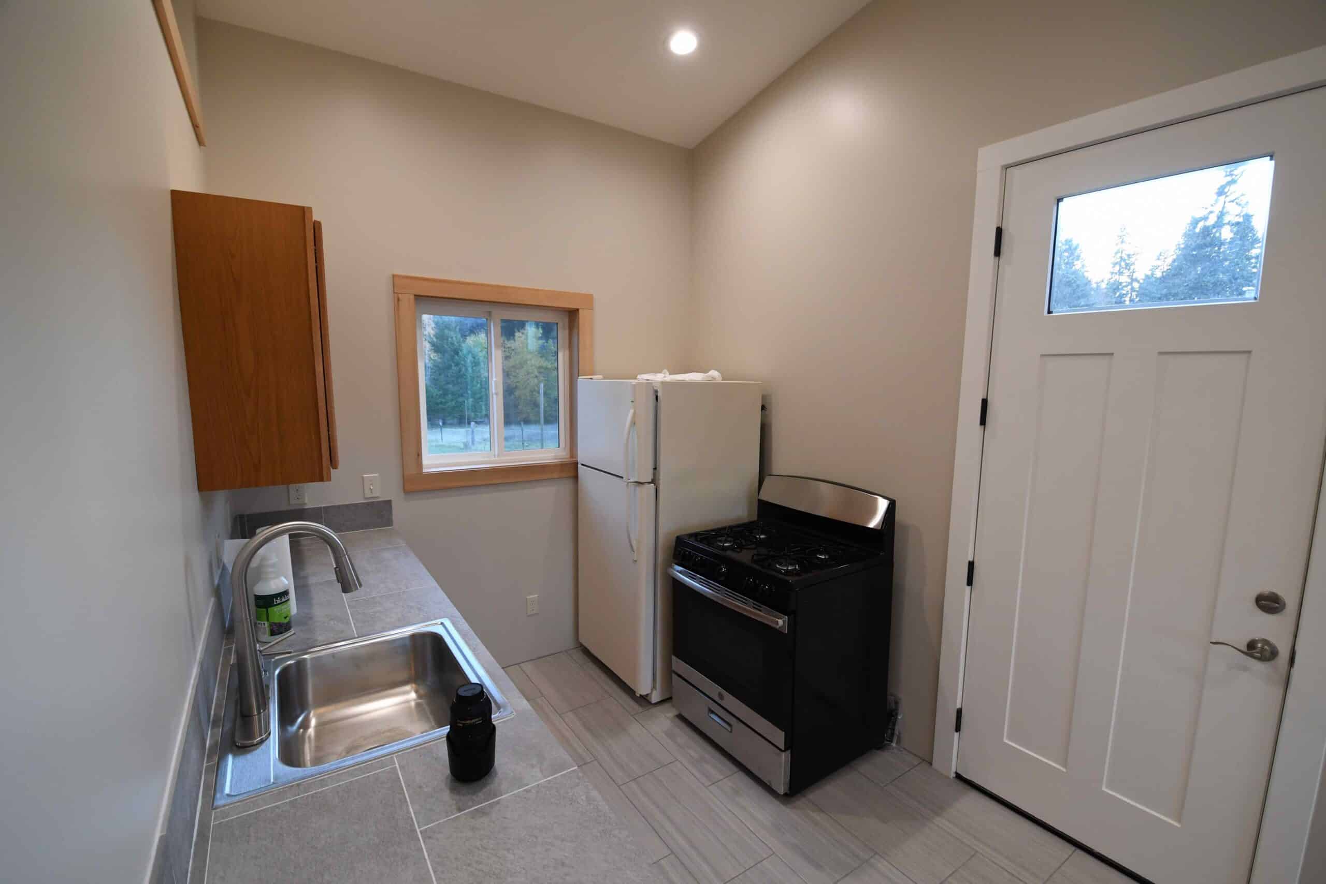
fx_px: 552
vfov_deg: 77.3
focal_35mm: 15
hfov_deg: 100.4
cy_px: 442
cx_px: 663
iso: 1000
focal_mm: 10
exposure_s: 1/80
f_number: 4.5
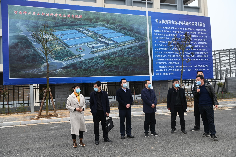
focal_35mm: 32
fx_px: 210
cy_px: 78
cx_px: 118
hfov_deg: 58.7
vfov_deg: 41.1
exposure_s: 1/250
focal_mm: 32
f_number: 5.6
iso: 110
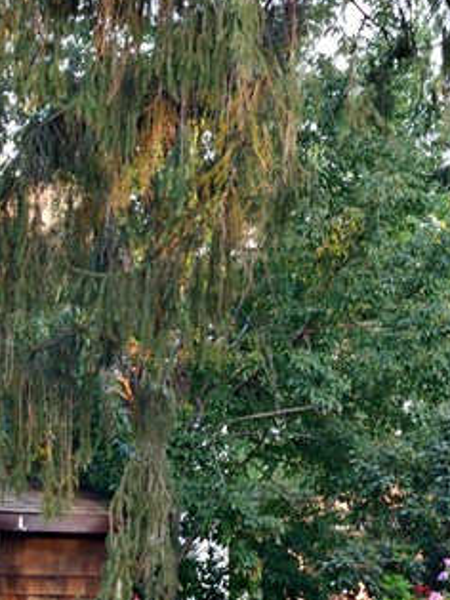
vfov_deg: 7.9
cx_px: 121
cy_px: 416
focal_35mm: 249
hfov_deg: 6.0
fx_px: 4319
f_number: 5.6
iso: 100
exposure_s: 1/50
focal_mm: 50
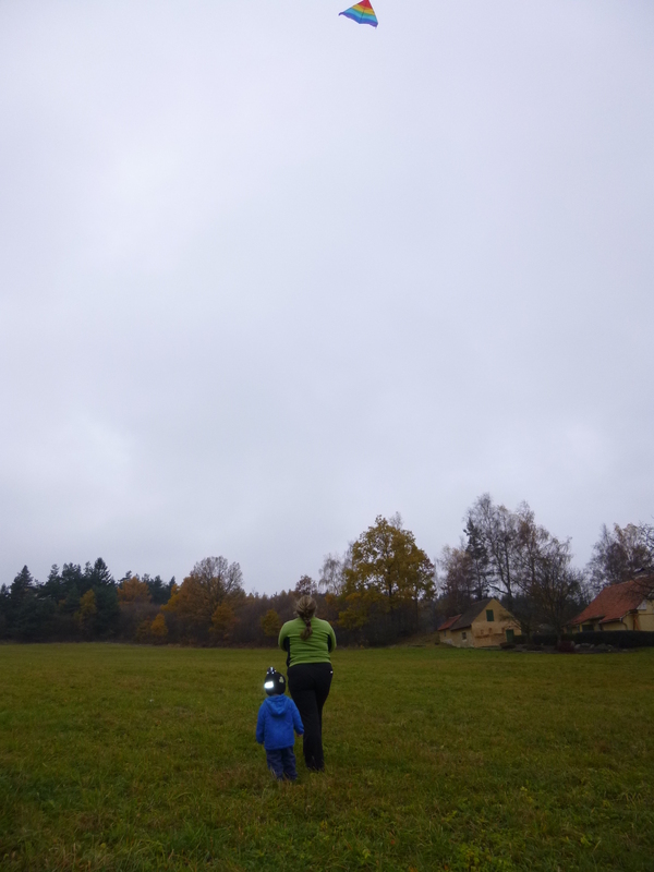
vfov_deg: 69.4
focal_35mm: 25
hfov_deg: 54.9
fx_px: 630
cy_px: 436
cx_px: 327
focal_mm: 4.5
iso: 100
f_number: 3.1
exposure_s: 1/800
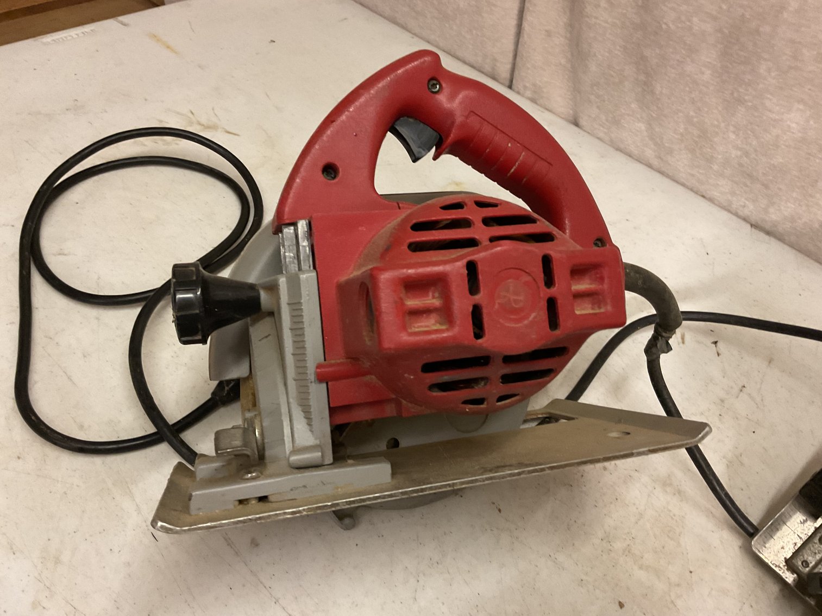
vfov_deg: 48.2
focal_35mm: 29
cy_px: 308
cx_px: 411
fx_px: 689
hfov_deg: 61.7
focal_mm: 3
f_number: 1.8
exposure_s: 1/30
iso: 250
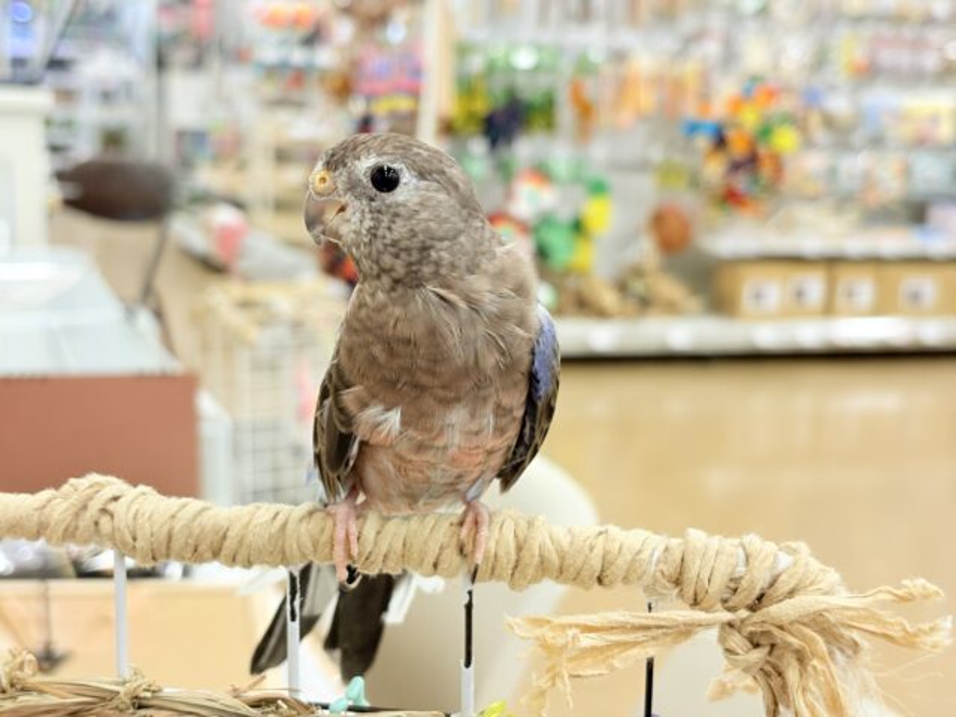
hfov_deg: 36.8
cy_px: 358
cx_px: 478
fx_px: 1436
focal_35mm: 52
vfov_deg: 28.0
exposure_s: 1/100
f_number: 1.6
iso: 160
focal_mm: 5.96
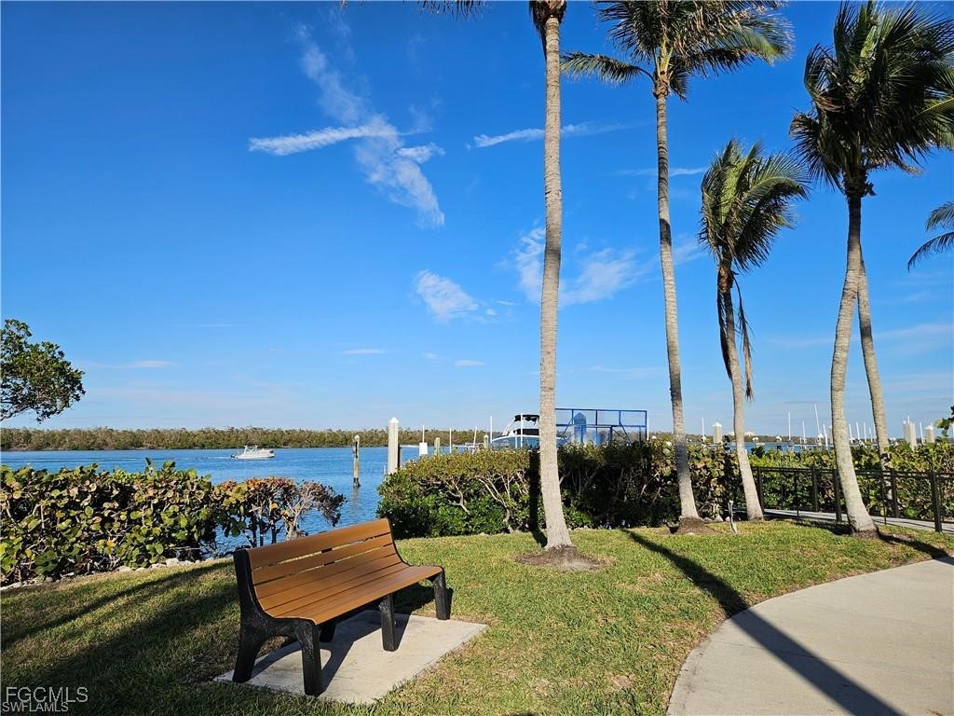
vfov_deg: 58.9
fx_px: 634
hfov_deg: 73.9
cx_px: 477
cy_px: 358
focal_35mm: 23
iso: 25
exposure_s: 1/2745
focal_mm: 5.4
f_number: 1.8
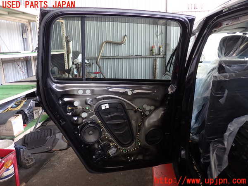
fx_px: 215
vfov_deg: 46.8
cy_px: 93
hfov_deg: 60.0
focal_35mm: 30
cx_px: 124
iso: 200
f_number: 2.3
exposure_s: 1/60
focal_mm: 5.4
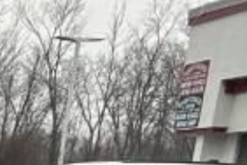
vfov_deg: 6.5
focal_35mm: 197
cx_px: -473
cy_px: 435
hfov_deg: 8.8
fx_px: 1352
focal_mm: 5.7
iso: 40
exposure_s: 1/284
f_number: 1.5
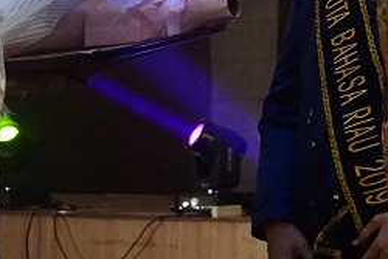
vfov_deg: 8.3
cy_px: -40
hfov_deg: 11.3
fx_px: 1769
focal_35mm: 164
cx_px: 771
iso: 6400
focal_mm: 41
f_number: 5.6
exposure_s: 1/250
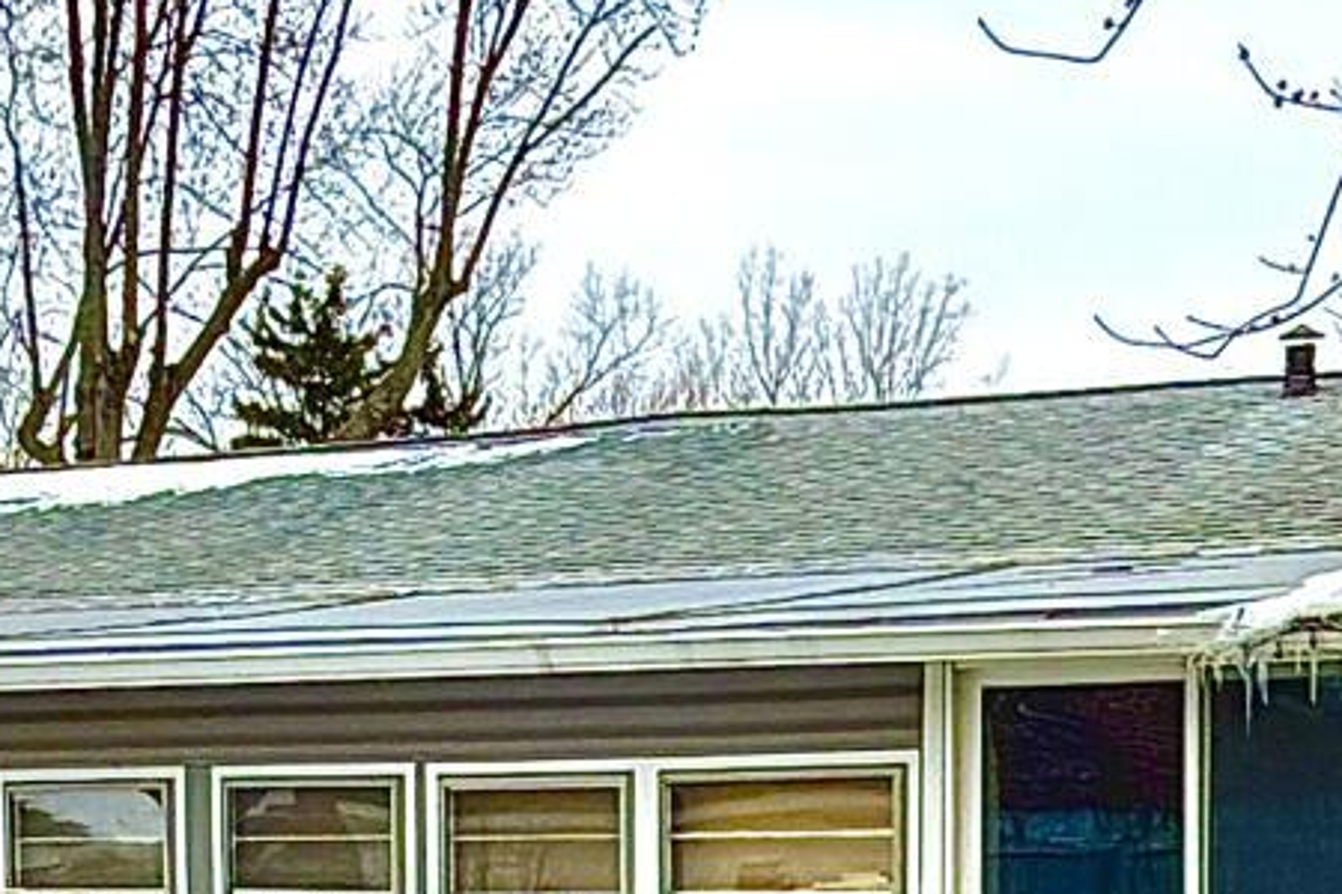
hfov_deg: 21.0
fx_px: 3616
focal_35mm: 97
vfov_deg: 13.4
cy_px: 1311
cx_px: 573
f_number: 2.2
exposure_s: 1/770
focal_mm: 2.22
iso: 25
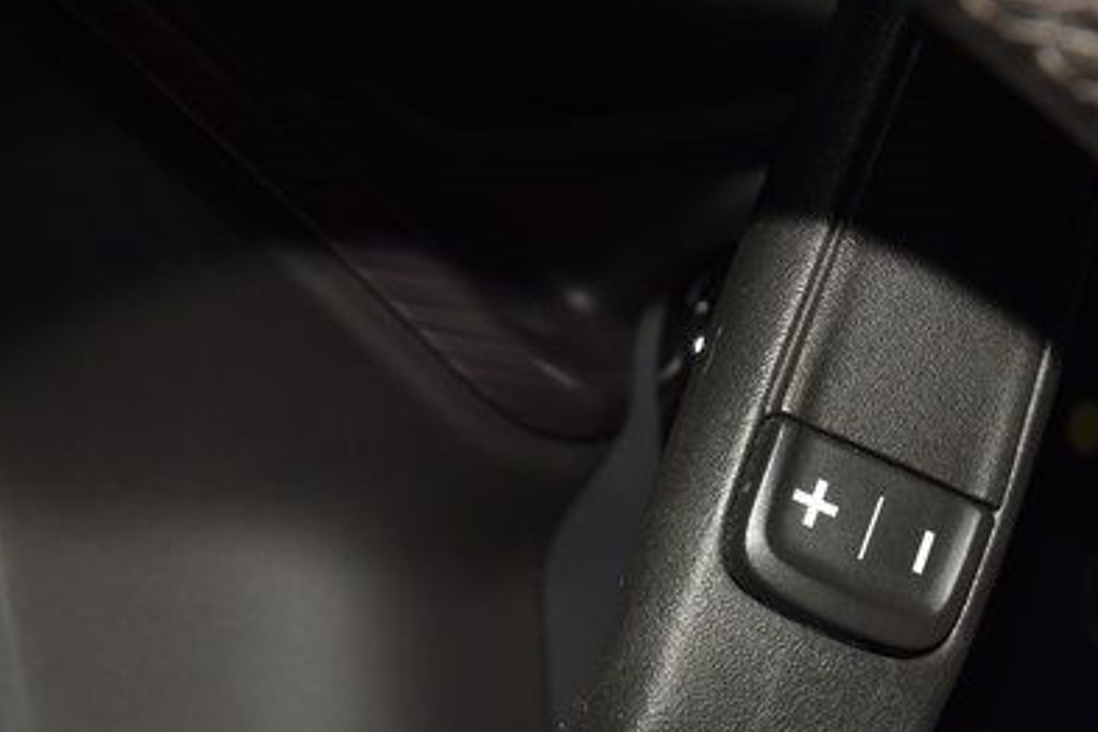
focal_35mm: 171
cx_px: 819
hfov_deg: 12.0
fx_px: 5215
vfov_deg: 8.0
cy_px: 518
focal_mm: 70
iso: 100
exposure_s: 1/125
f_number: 8
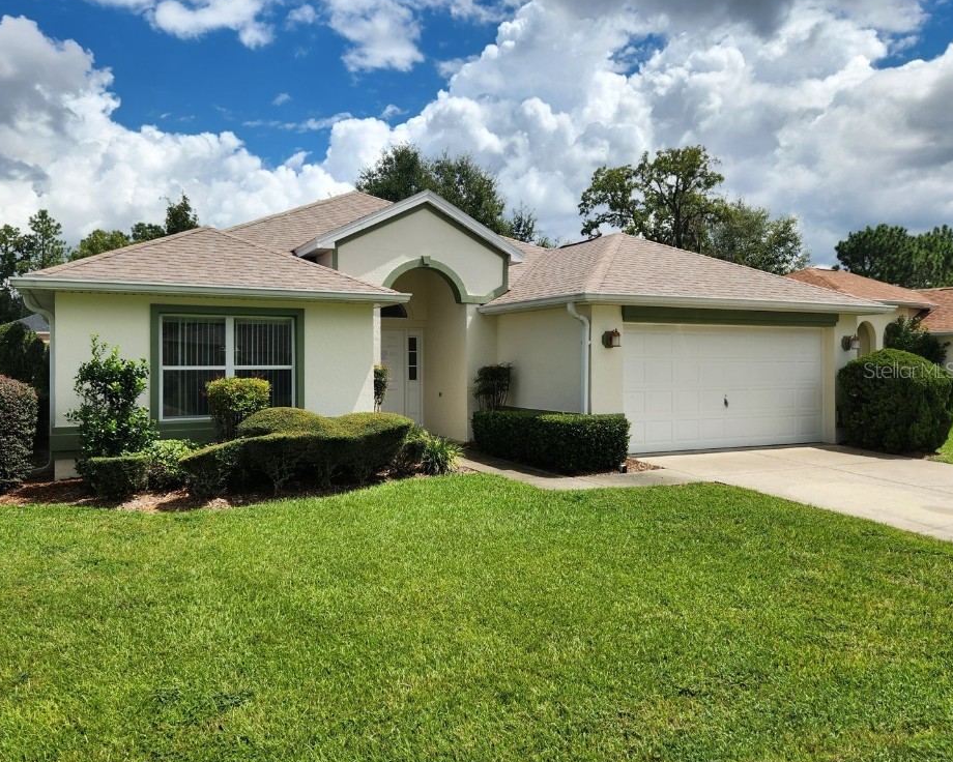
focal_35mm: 25
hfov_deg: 67.9
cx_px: 431
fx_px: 705
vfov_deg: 56.8
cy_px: 370
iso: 20
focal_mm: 5.4
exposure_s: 1/3018
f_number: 1.8
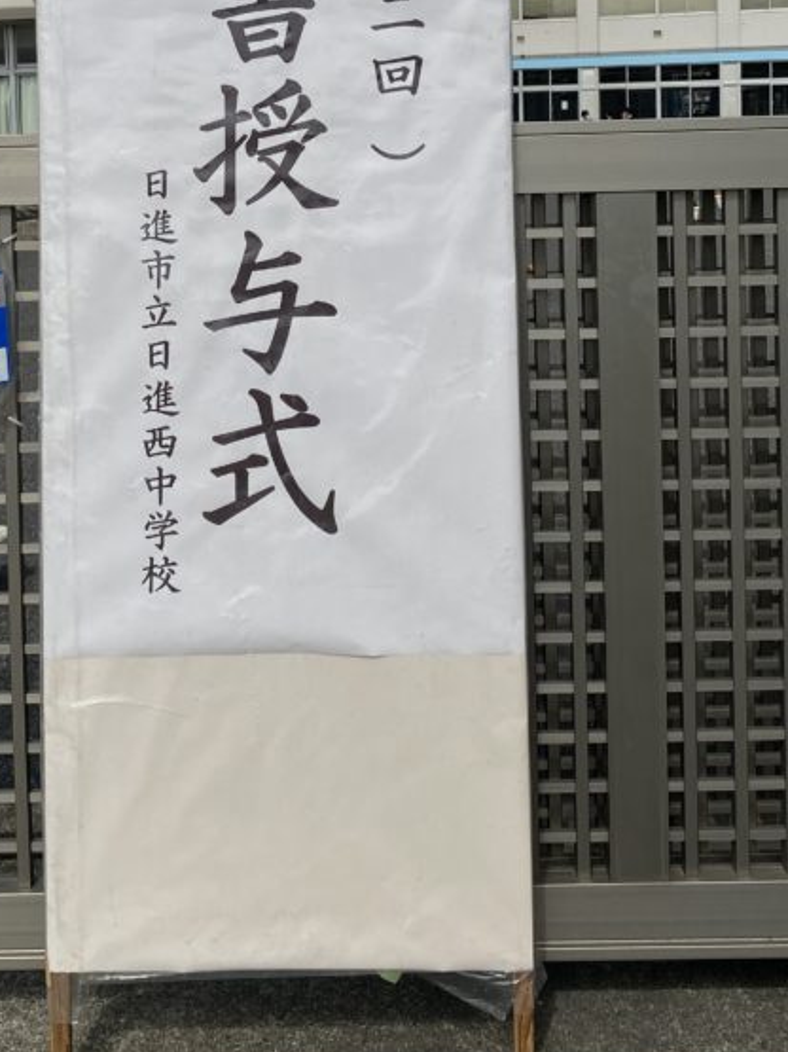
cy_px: 191
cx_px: 335
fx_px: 1457
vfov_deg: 38.0
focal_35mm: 48
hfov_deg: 30.2
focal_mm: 4.25
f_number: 1.8
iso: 32
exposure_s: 1/10526
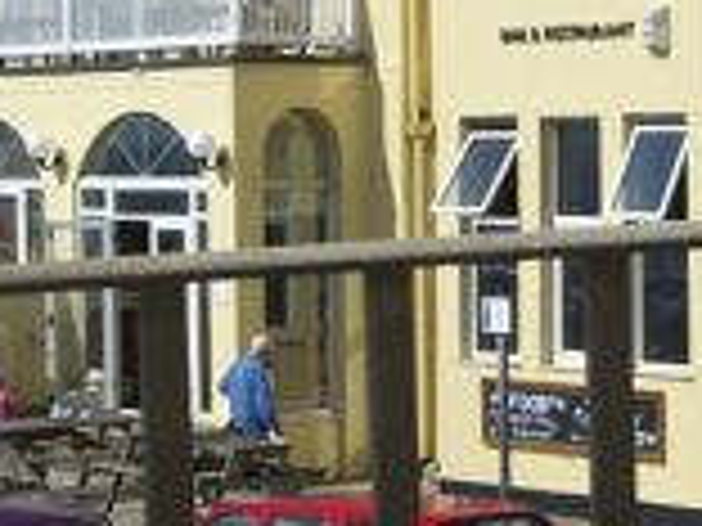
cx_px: 500
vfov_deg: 9.5
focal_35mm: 156
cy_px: 238
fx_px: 3164
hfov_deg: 12.6
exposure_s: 1/500
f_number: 5.6
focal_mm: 7.9
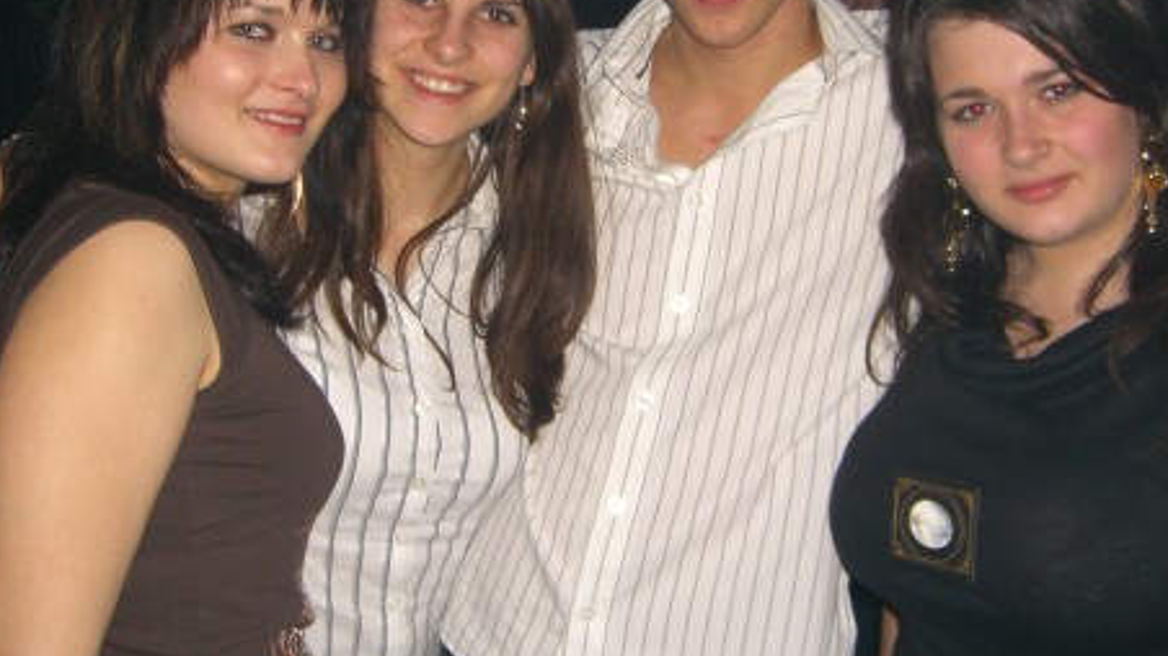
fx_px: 1703
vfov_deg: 21.7
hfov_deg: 37.9
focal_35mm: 55
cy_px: 191
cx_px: 581
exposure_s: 1/60
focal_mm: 7.9
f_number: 2.8
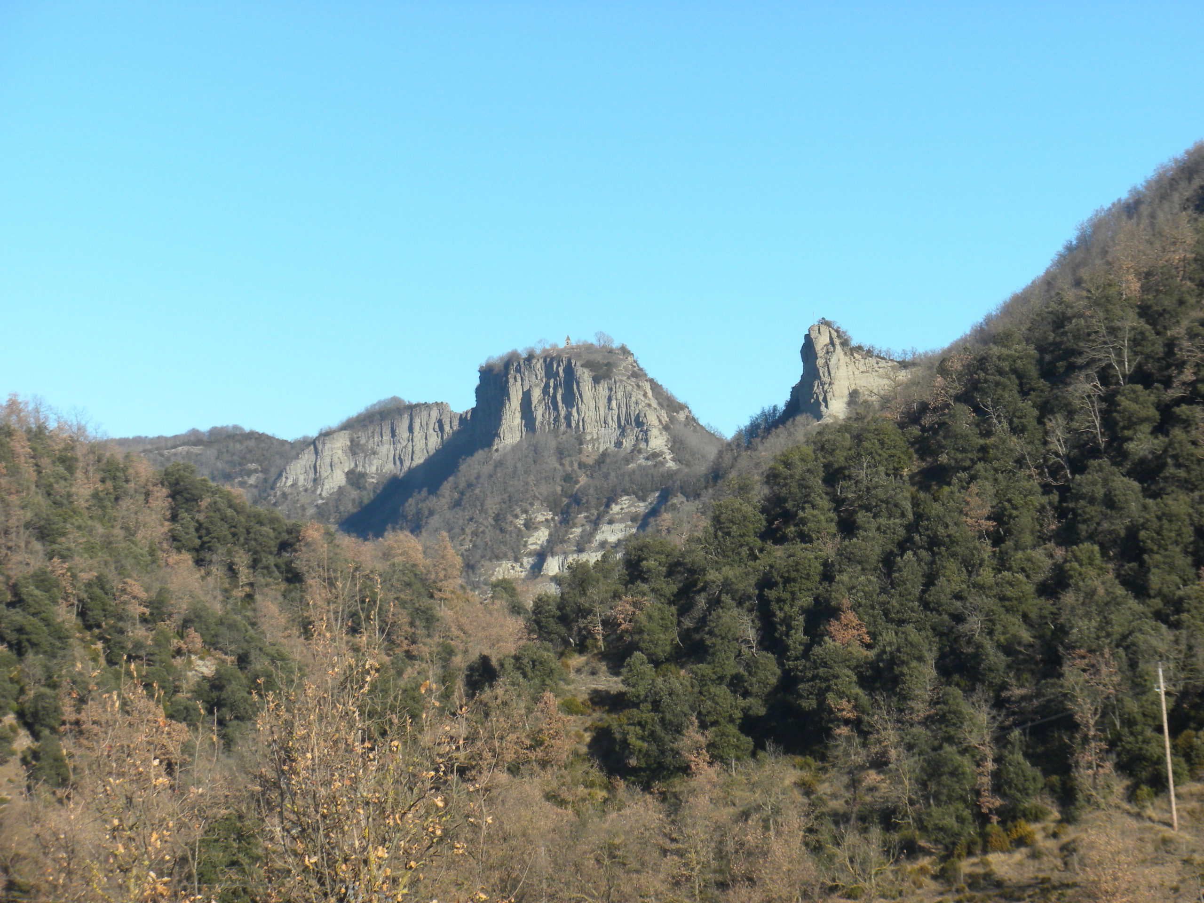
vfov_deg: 12.5
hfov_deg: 16.6
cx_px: 602
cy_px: 452
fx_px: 4139
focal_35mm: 119
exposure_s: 1/499
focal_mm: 21
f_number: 5.1
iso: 106
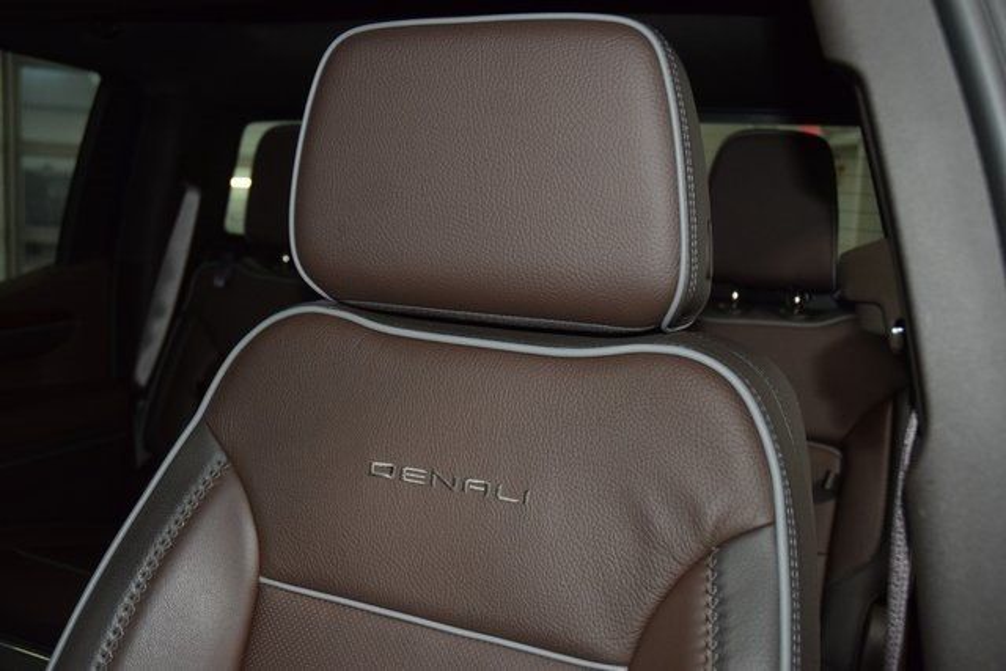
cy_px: 336
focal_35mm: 36
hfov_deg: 53.1
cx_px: 503
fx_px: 1006
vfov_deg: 36.9
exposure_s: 1/125
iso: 2000
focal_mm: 24
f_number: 3.8
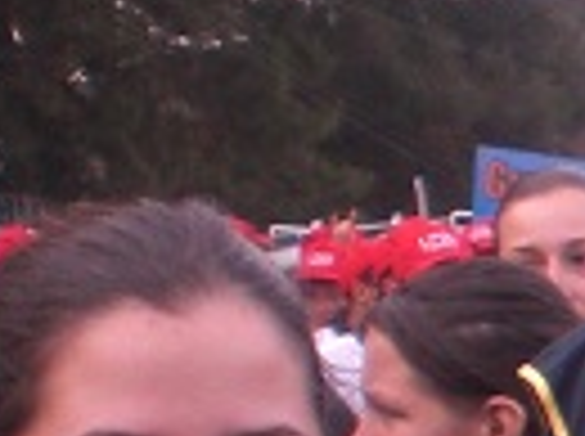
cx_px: 1526
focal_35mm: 225
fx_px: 3795
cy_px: 809
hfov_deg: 8.0
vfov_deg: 6.4
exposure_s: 1/160
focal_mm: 6.3
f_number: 3.1
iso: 100
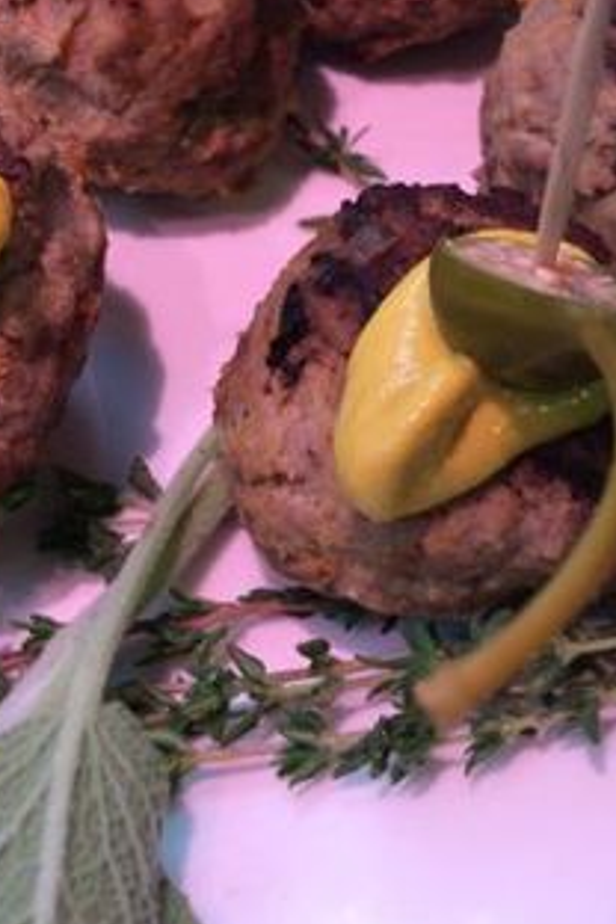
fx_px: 1489
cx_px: 385
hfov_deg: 23.3
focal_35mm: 58
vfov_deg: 33.6
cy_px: 201
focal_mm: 4.15
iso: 40
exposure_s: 1/40
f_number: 2.2
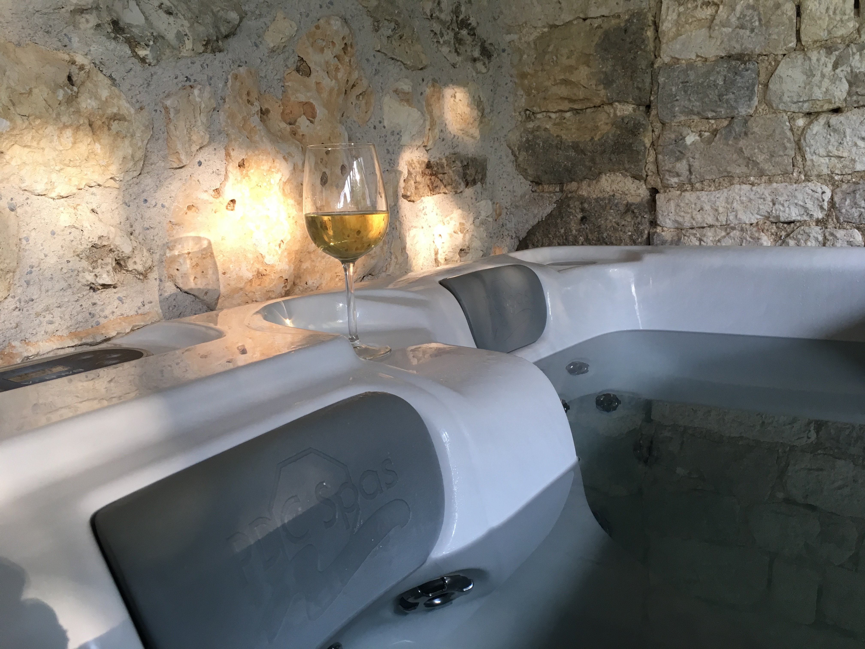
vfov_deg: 48.2
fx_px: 725
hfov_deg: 61.7
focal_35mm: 29
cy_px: 324
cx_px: 432
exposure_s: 1/33
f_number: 2.2
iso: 40
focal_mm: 4.15
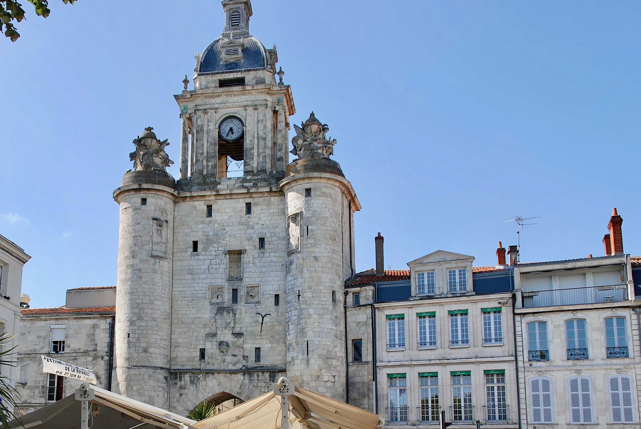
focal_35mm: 41
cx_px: 227
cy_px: 324
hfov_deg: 46.8
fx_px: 731
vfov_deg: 32.1
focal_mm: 18
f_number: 9
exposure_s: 1/320
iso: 200
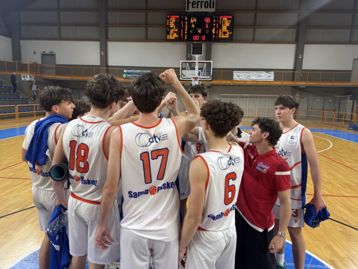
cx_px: 179
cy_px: 134
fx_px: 248
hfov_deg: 71.6
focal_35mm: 24
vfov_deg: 56.8
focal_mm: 6.76
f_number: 1.78
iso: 125
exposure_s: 1/121
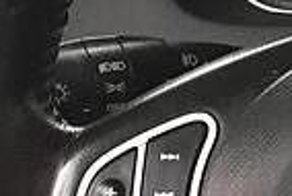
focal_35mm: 170
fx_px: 1380
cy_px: 155
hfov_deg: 11.1
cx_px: 557
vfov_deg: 8.1
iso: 250
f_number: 2.2
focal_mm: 4.2
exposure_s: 1/25
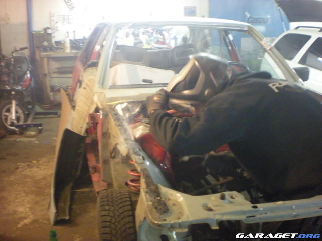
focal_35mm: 38
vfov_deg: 37.7
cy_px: 120
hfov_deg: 49.0
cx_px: 161
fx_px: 353
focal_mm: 6.3
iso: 800
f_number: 3.1
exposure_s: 1/8
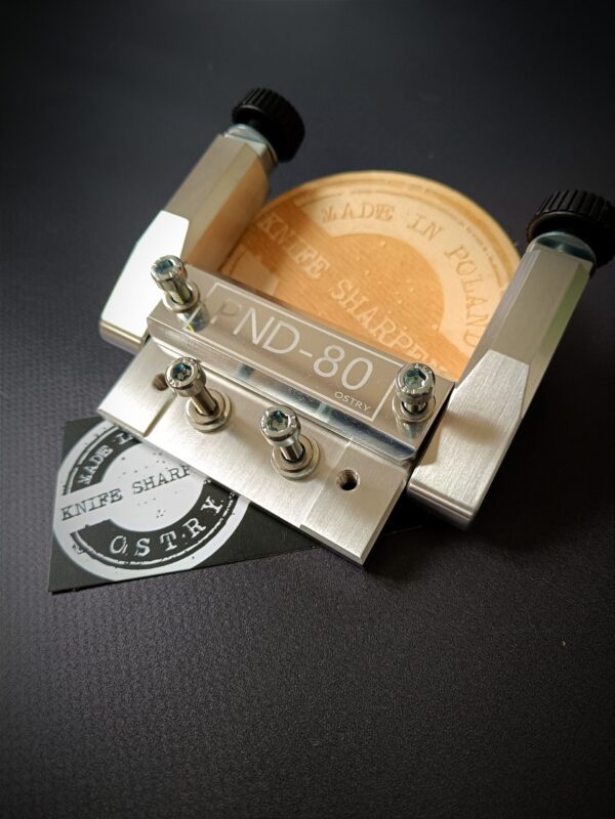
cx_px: 308
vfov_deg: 71.6
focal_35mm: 24
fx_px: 569
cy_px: 410
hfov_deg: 56.8
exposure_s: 1/50.1
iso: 418
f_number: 1.88
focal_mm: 5.59
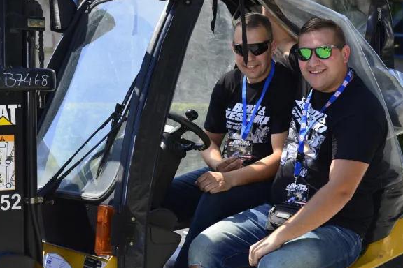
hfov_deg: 30.5
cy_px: 131
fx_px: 739
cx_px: 184
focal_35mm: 66
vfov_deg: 20.6
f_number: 5.6
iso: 160
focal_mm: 50
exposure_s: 1/250
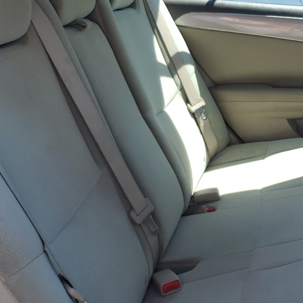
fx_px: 545
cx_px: 292
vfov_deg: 31.1
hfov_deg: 29.4
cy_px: 140
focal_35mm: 55
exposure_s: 1/909
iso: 50
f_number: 1.5
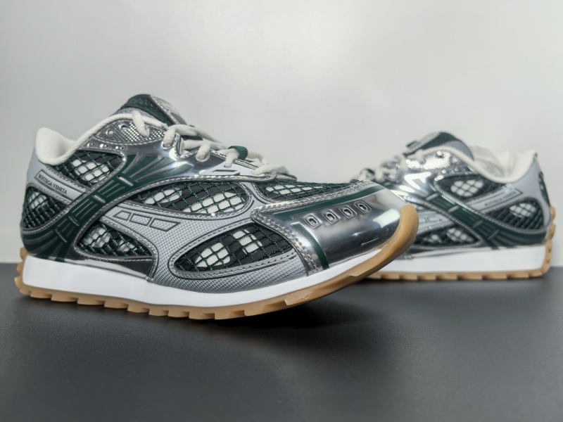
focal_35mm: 27
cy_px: 211
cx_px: 282
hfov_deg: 65.3
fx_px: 439
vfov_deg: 51.4
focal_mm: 6.98
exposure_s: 1/382
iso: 50
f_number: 2
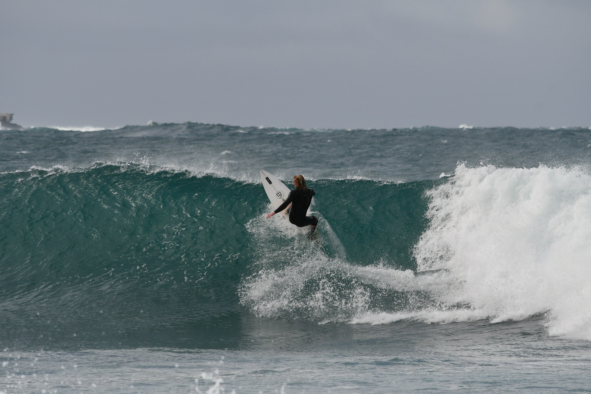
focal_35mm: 405
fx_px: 6649
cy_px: 197
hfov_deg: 5.1
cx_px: 296
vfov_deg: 3.4
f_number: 8
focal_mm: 270
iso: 360
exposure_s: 1/2000
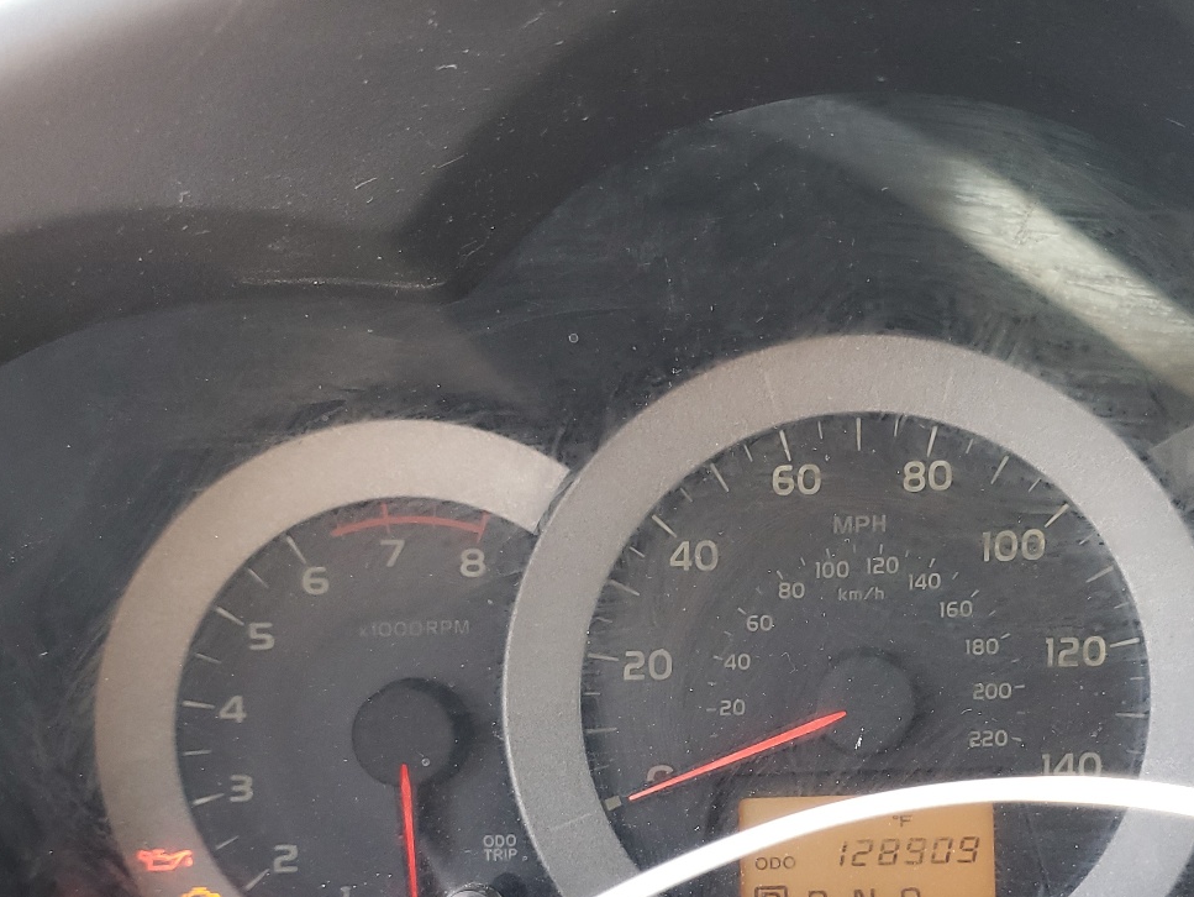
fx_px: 1484
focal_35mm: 43
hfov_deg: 43.0
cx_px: 835
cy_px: 707
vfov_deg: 32.8
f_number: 1.5
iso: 78
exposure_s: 1/120
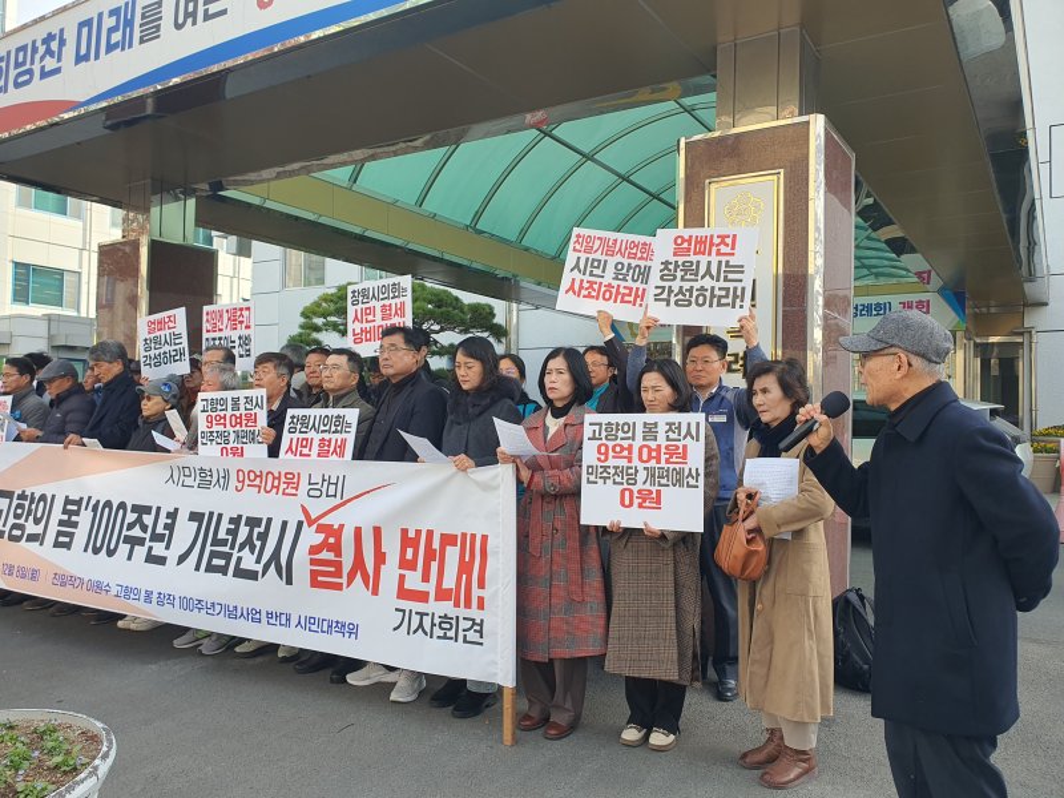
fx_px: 799
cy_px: 399
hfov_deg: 67.3
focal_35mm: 26
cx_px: 532
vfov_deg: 53.1
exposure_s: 1/299
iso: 50
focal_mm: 4.3
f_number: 2.4
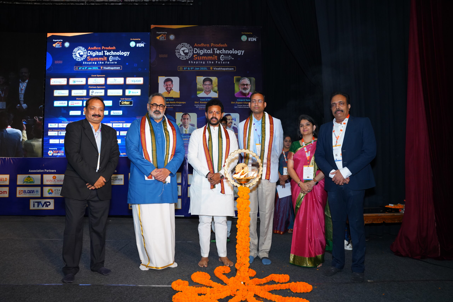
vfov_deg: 53.2
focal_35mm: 24
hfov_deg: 73.7
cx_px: 226
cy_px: 151
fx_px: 302
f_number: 5.6
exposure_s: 1/125
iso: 1600
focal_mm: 24
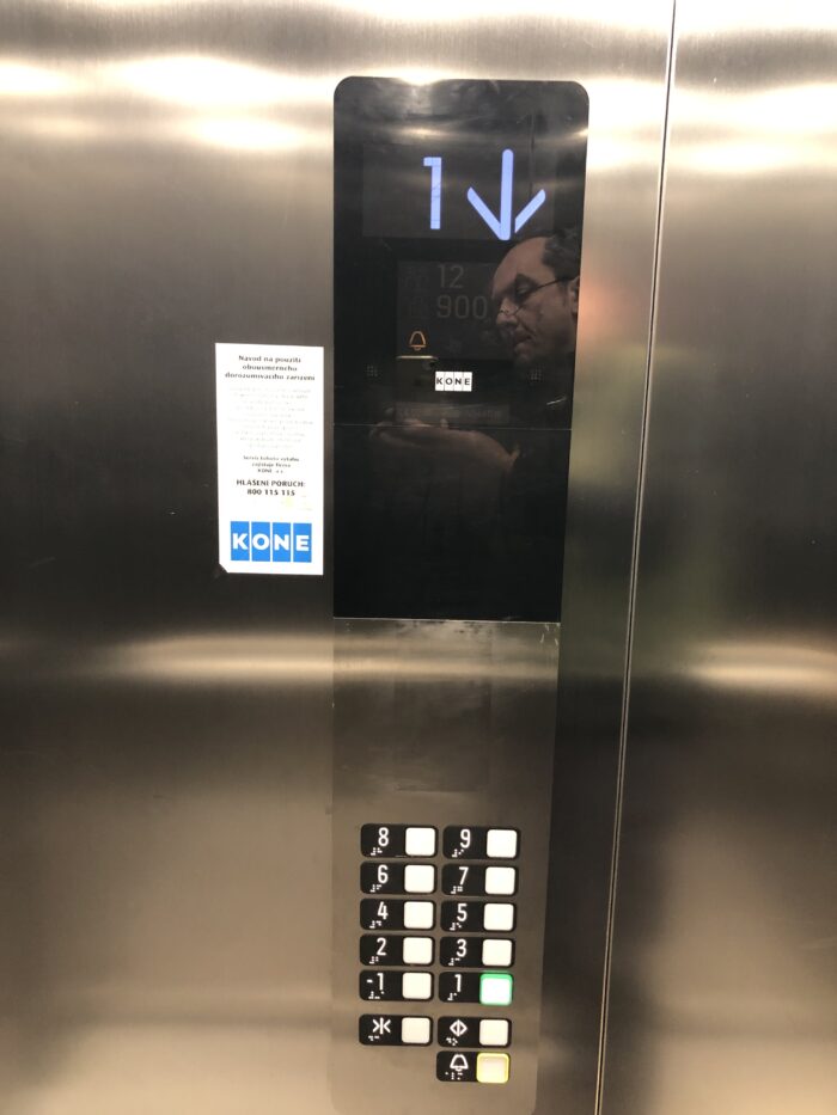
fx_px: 902
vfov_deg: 63.4
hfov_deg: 49.8
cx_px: 418
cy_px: 558
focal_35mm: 28
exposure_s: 1/17
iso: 80
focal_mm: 3.99
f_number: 1.8
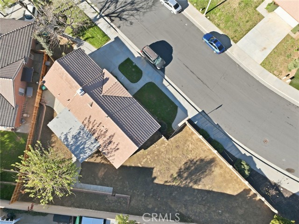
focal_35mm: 24
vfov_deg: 56.8
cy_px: 112
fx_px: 207
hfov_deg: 71.6
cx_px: 150
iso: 130
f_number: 2.8
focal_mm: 12.3
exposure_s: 1/200
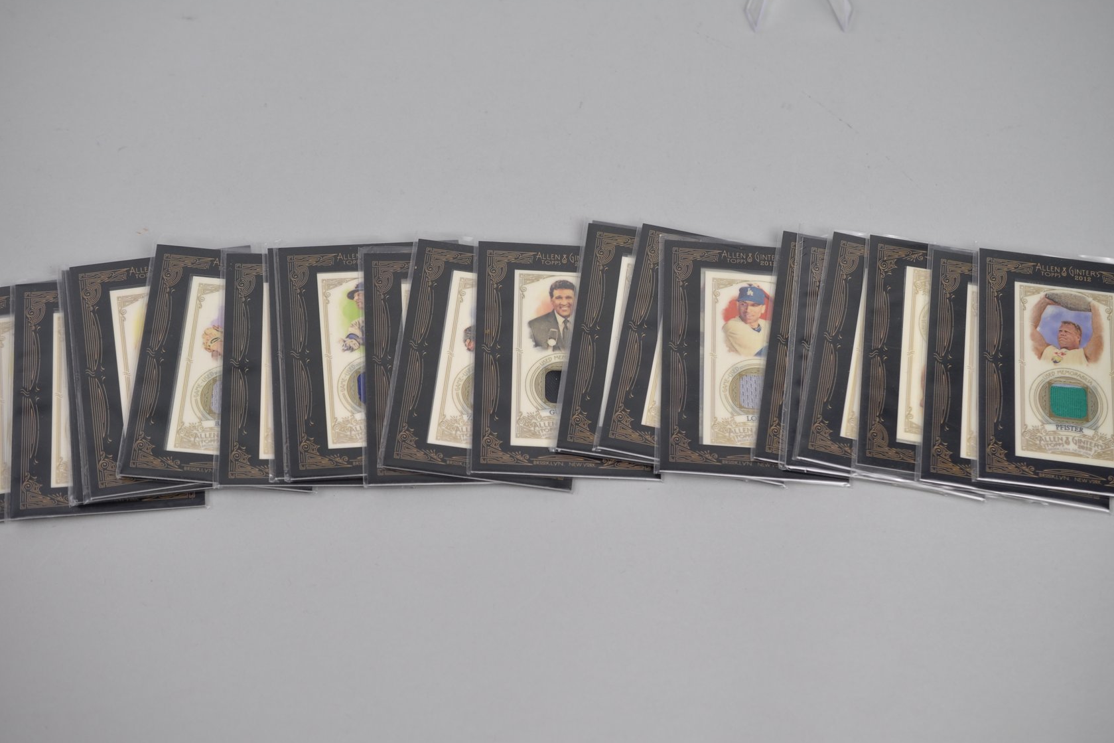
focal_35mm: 61
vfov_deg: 22.3
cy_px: 368
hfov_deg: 32.9
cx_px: 556
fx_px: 1887
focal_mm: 40
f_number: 4
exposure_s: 1/60
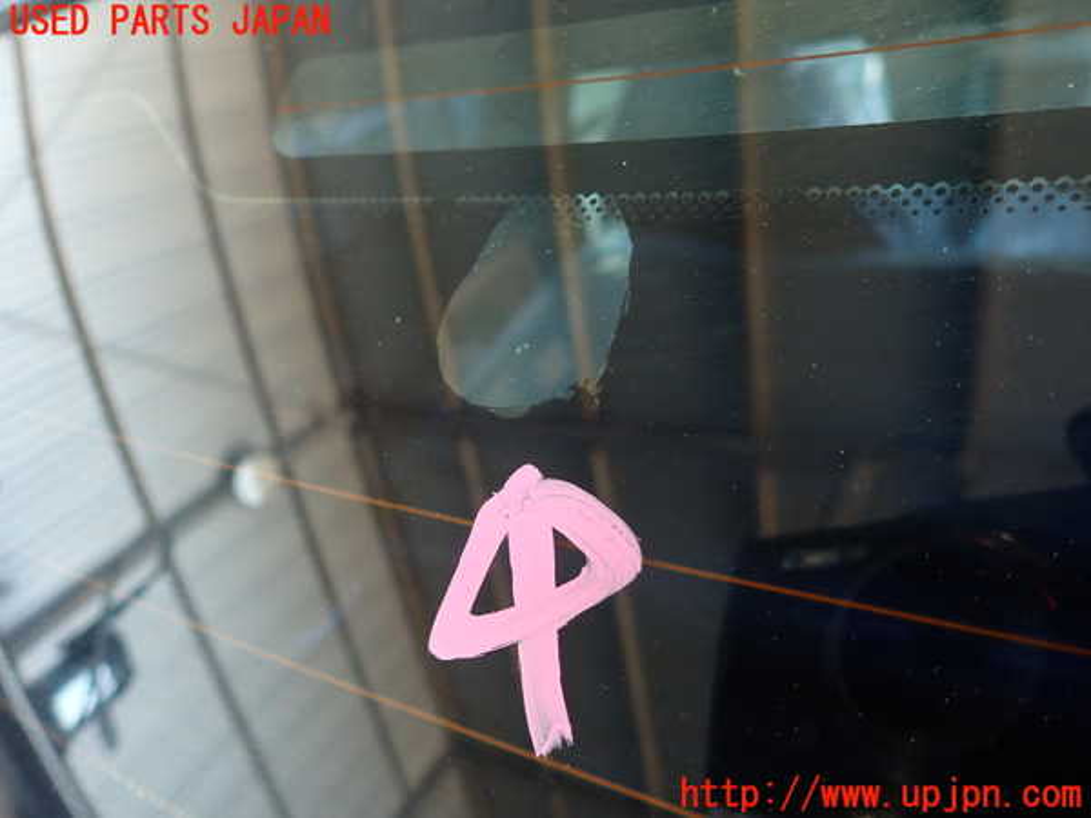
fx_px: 788
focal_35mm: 25
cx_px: 546
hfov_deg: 69.4
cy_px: 409
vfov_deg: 54.9
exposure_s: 1/30
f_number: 2
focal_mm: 4.5
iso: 200
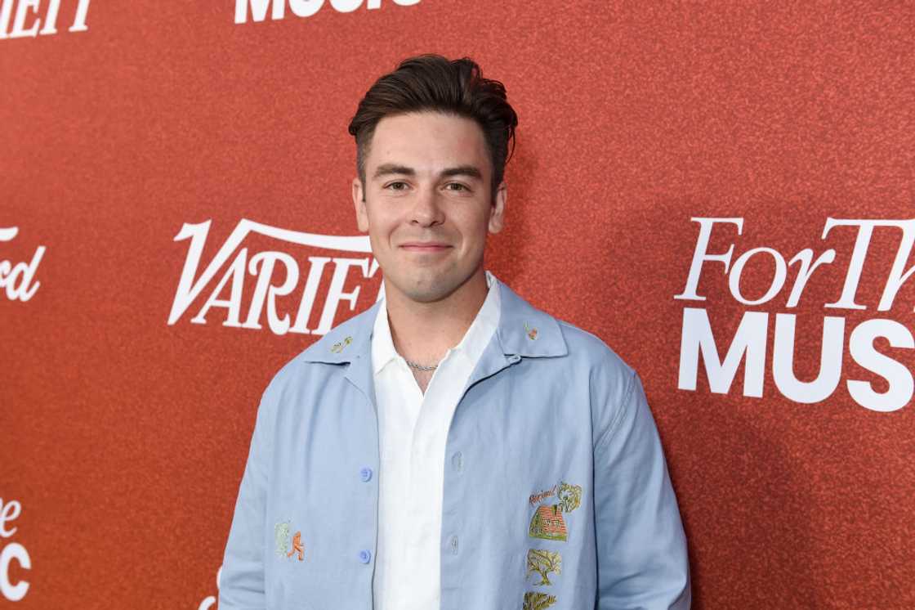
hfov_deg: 39.6
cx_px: 458
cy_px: 305
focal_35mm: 50
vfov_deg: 27.0
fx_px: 1270
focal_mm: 50
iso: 800
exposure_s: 1/200
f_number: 6.3
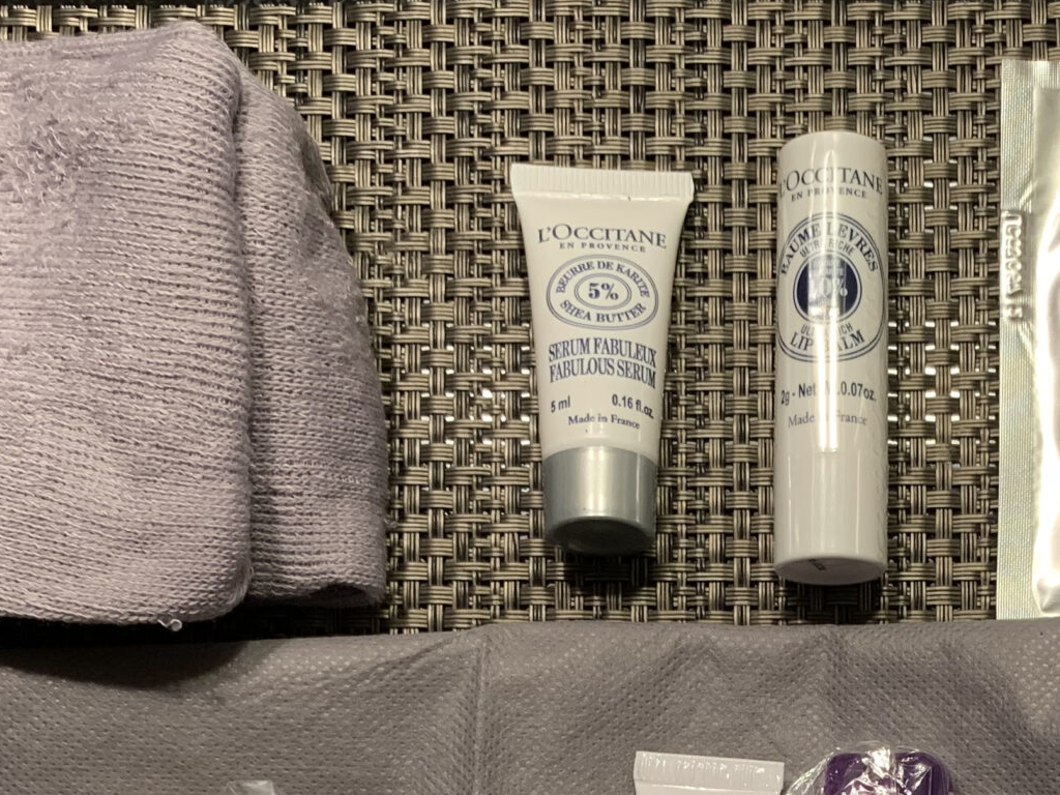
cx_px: 791
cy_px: 971
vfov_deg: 21.0
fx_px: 1990
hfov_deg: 29.4
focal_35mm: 65
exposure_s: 1/50
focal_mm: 4.25
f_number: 1.8
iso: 100
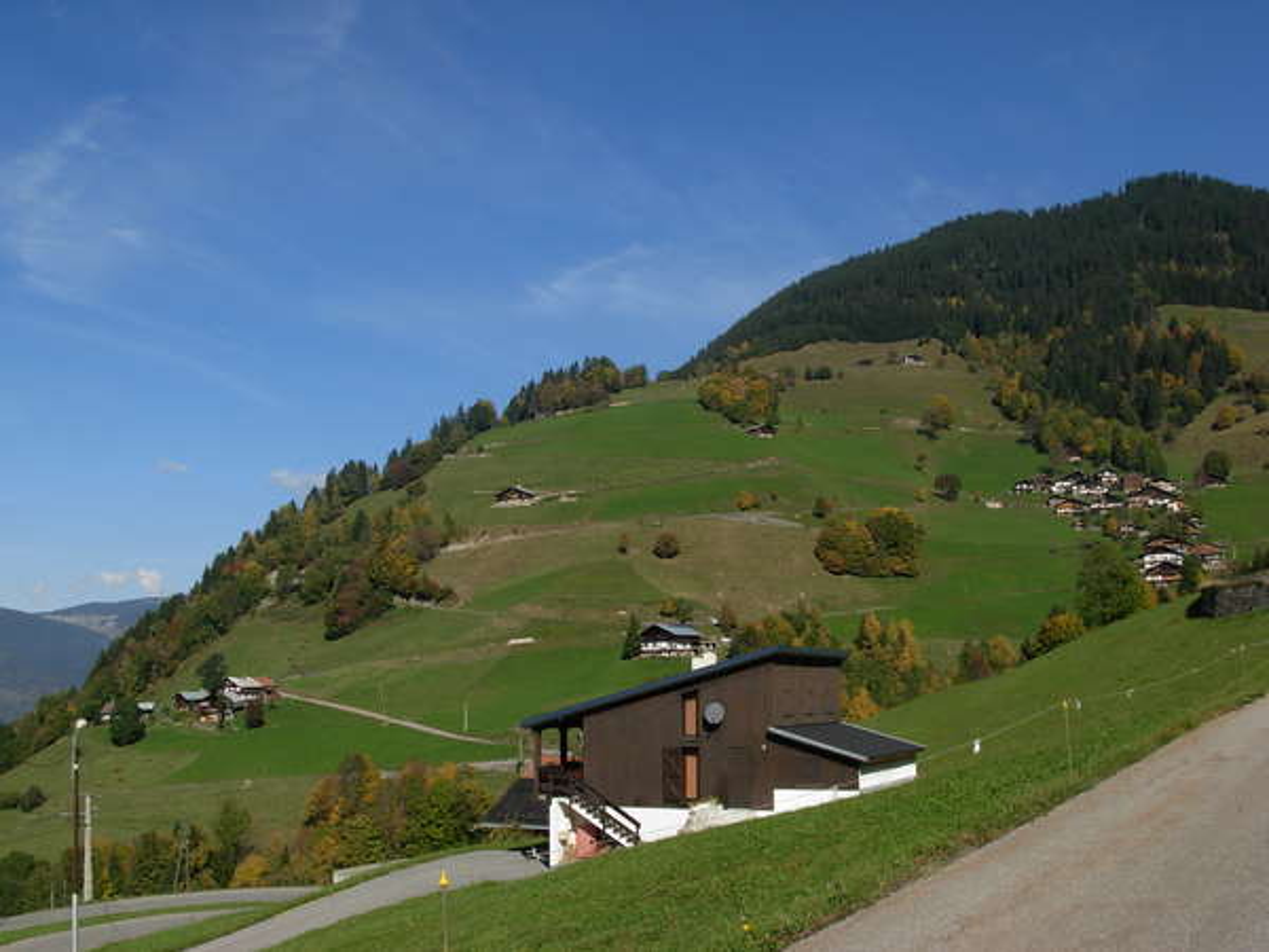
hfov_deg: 49.0
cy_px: 476
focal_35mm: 38
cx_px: 634
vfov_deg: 37.7
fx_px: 1393
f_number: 4.9
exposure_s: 1/724
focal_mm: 6.3
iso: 79
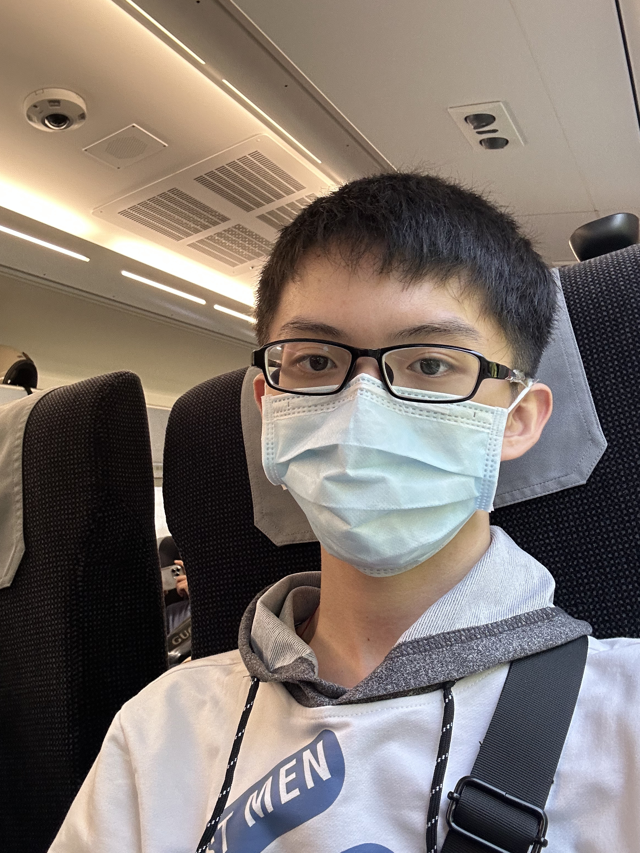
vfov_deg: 60.0
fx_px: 740
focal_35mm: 30
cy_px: 426
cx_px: 320
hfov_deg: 46.8
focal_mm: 2.69
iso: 80
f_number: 1.9
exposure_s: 1/93
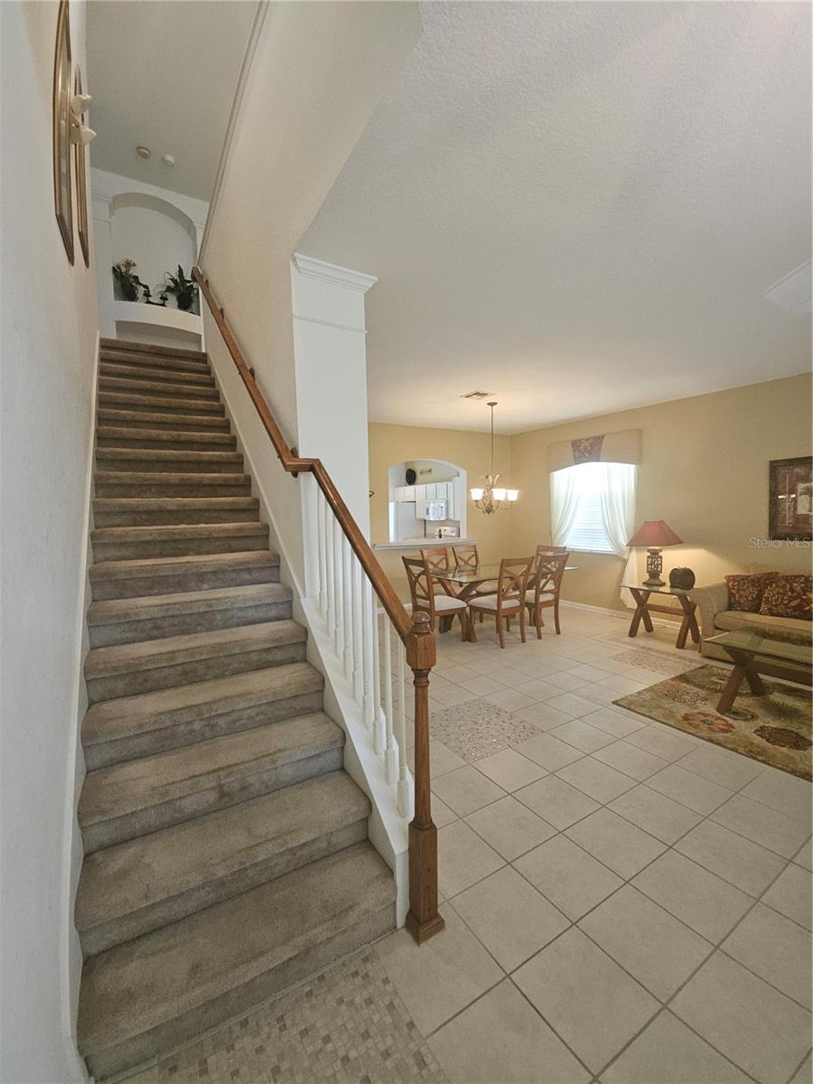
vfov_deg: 106.2
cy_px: 542
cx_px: 406
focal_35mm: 13
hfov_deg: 89.9
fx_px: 407
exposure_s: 1/60
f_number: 2.2
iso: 320
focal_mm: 1.7
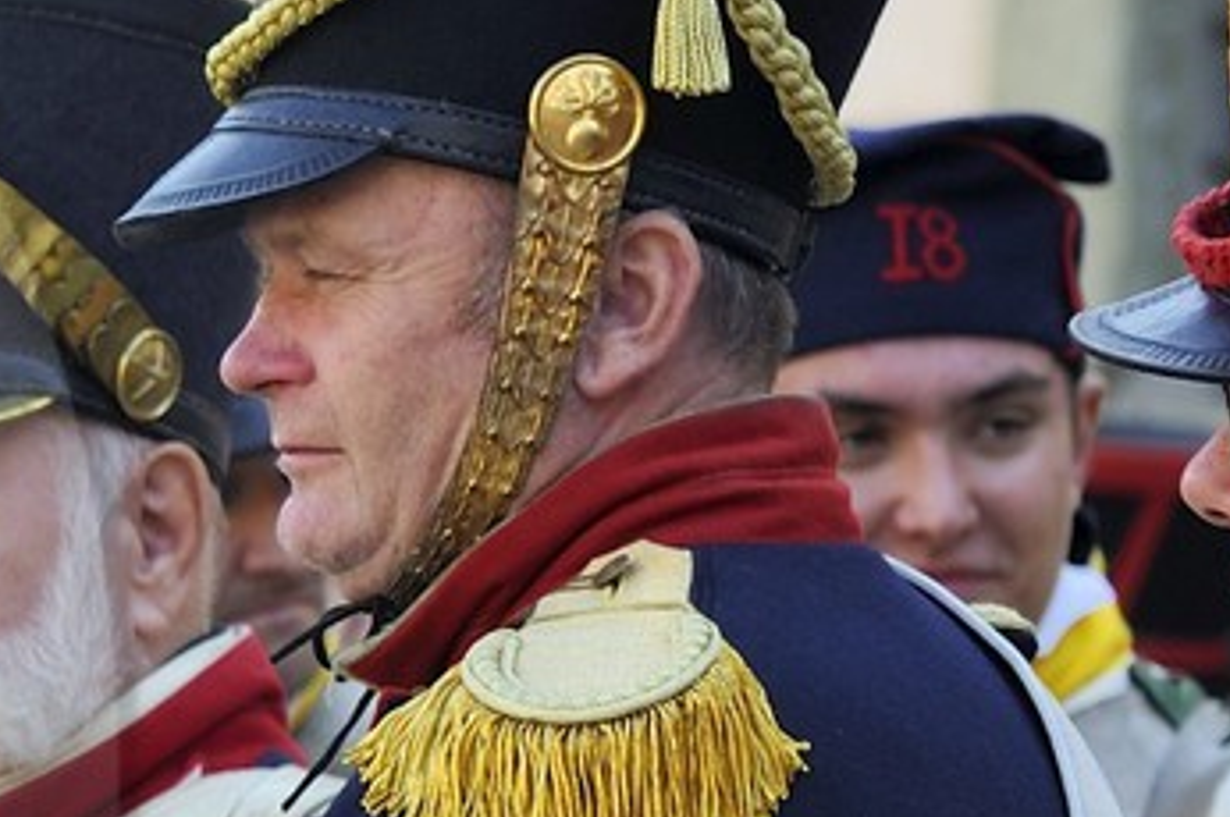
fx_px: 12629
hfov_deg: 5.4
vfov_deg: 3.7
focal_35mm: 370
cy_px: 792
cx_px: -1347
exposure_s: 1/200
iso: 200
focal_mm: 80
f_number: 5
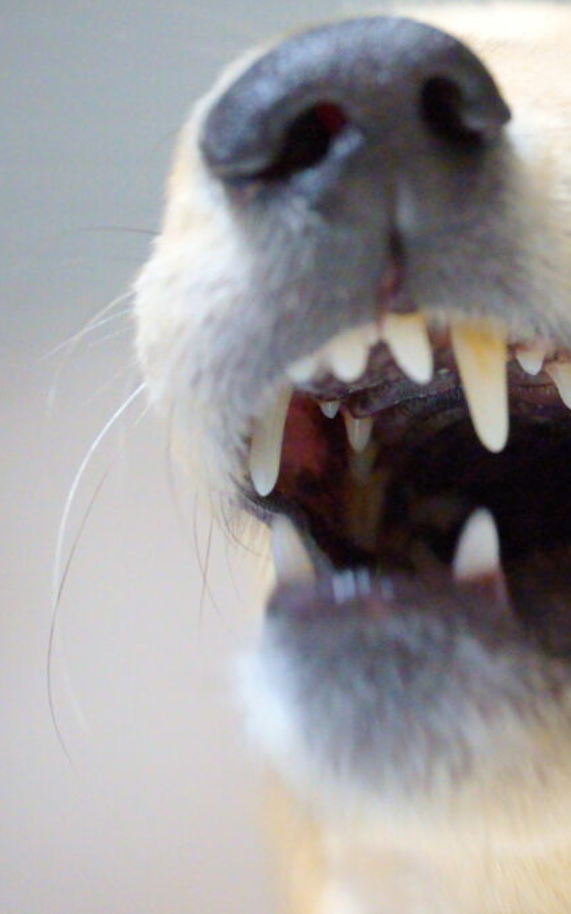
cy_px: 457
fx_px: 7738
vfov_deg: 6.8
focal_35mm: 311
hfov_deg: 4.2
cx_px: 587
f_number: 5.6
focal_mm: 135
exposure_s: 1/160
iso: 3200
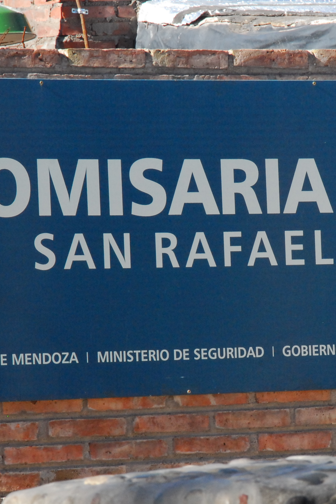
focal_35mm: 326
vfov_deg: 6.3
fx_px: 4563
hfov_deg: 4.2
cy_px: 311
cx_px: 260
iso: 800
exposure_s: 1/125
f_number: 16
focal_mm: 105
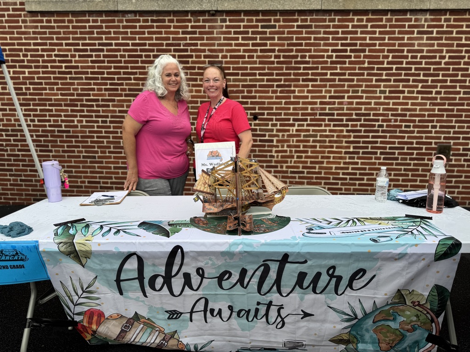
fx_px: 326
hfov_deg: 71.6
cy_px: 176
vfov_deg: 56.8
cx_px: 235
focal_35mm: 24
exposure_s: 1/658
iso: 80
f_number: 1.78
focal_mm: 6.76
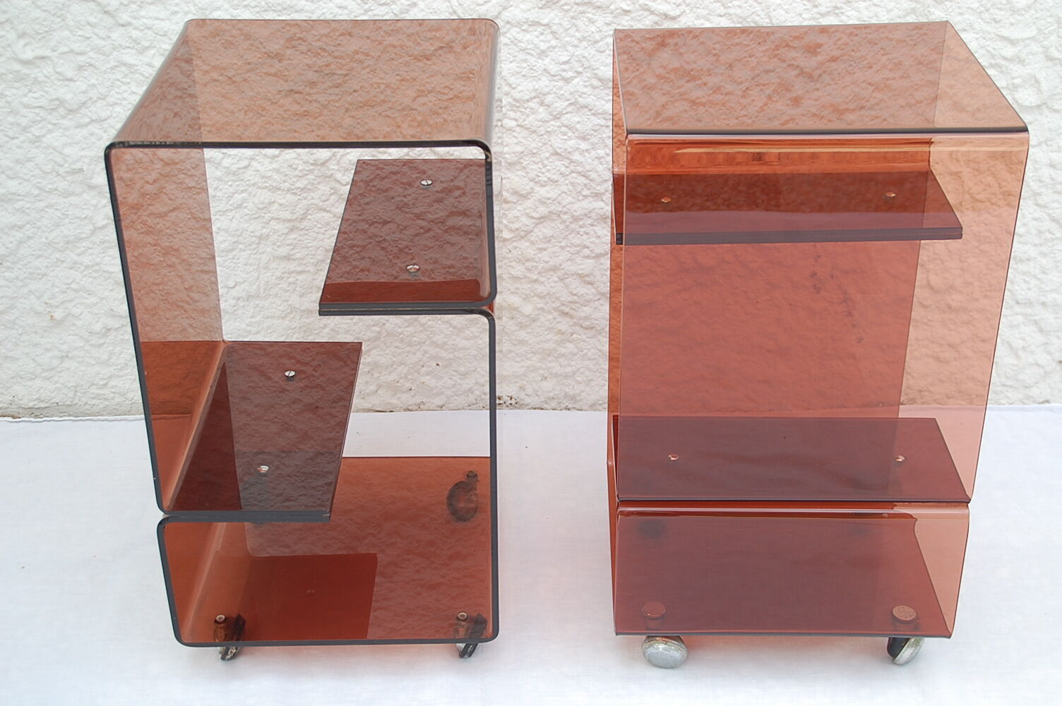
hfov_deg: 37.9
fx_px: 1547
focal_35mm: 52
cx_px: 531
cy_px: 353
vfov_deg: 25.7
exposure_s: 1/160
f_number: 6.3
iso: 200
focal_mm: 35
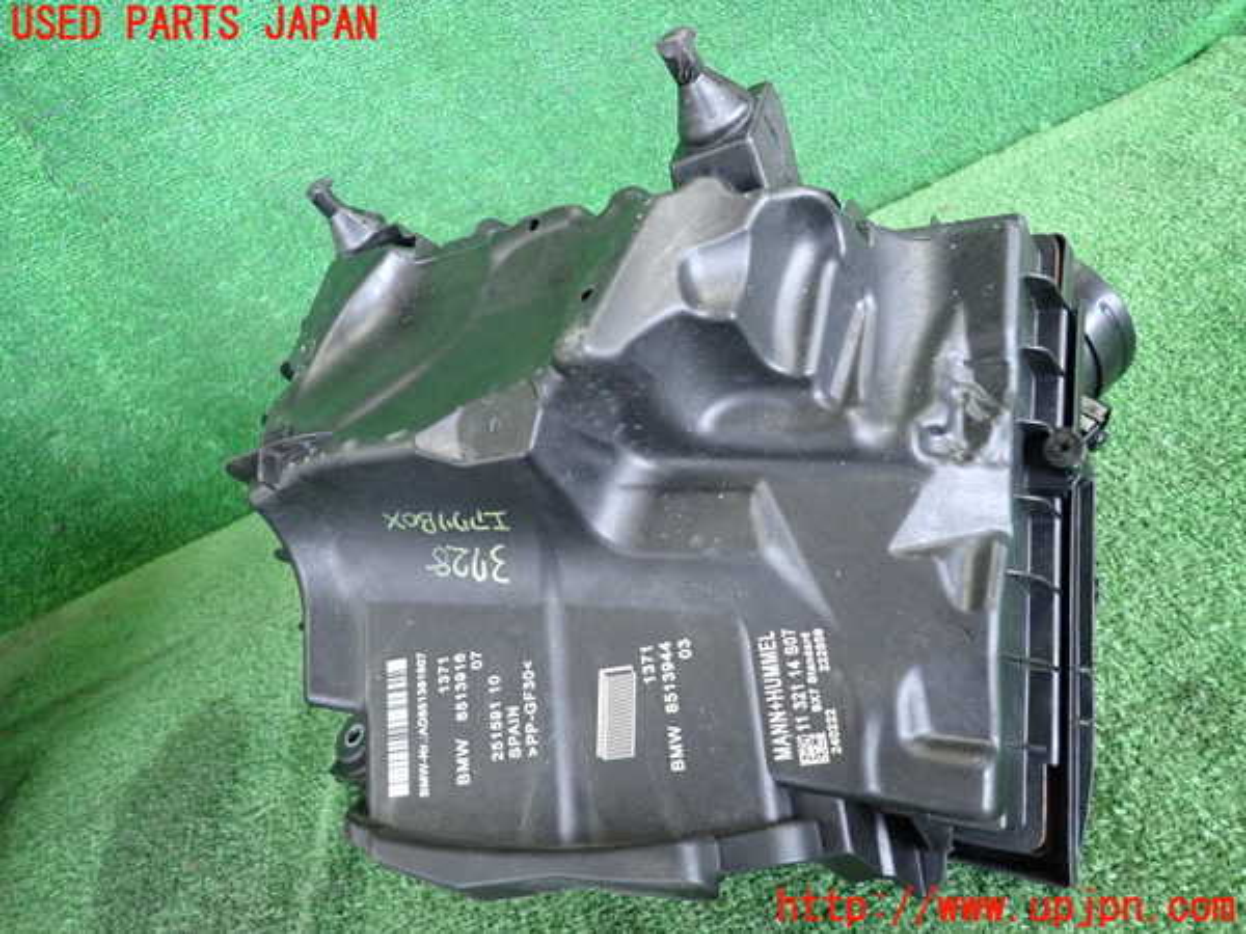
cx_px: 623
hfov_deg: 69.4
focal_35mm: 25
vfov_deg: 54.9
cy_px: 467
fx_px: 900
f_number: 2
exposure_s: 1/125
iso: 1000
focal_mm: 4.5
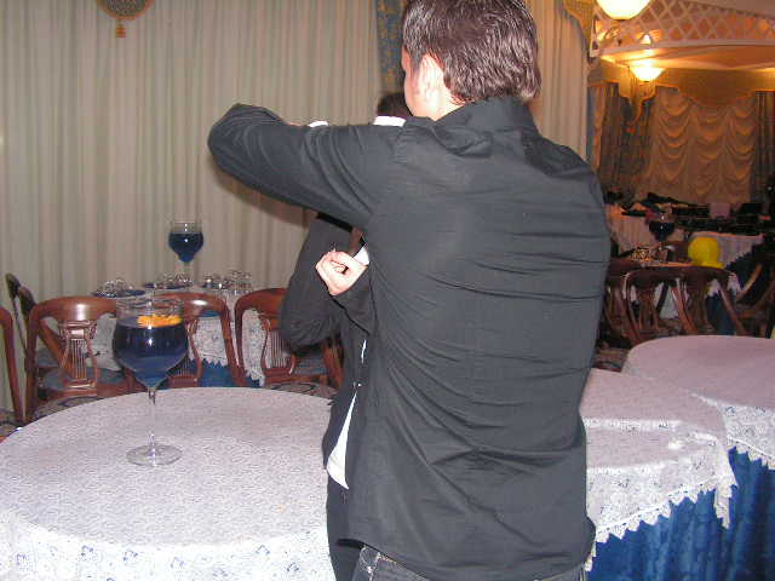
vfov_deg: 39.7
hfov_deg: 51.4
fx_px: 806
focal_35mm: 36
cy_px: 290
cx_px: 388
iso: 200
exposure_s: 1/40
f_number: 3.2
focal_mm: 6
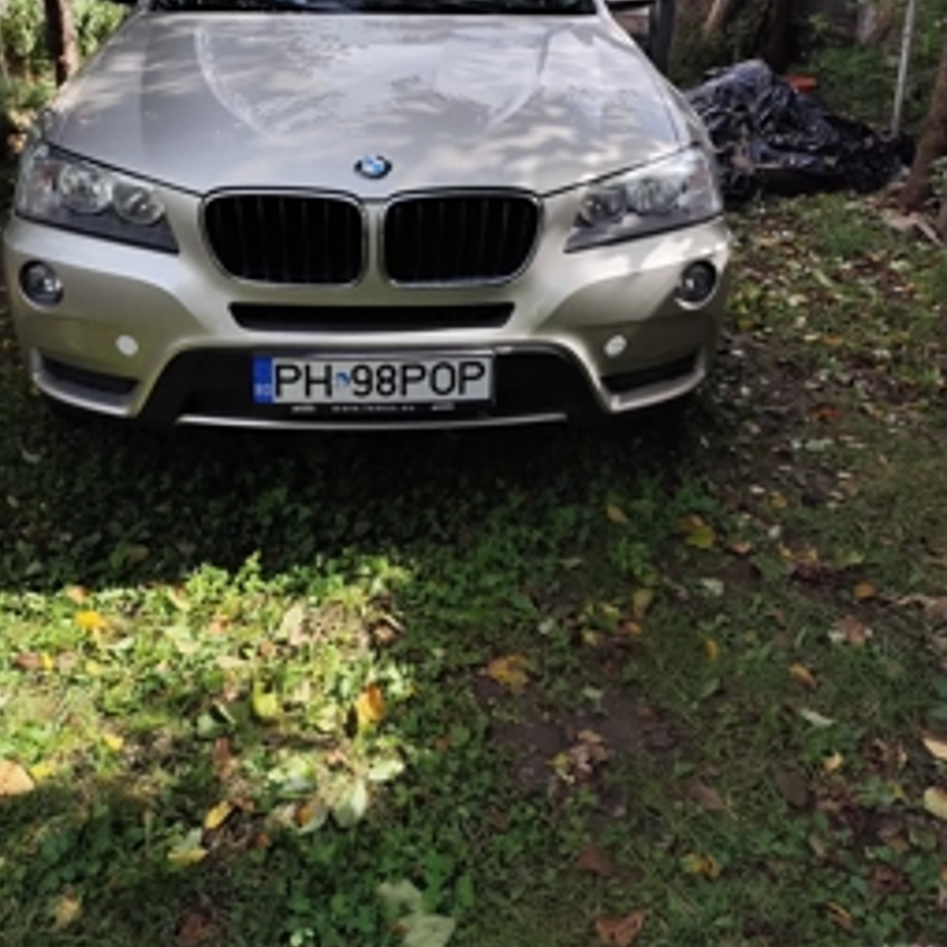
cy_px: 224
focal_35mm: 32
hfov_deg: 51.0
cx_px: 410
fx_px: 990
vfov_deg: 48.9
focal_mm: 6.19
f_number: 1.65
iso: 50
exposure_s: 1/731
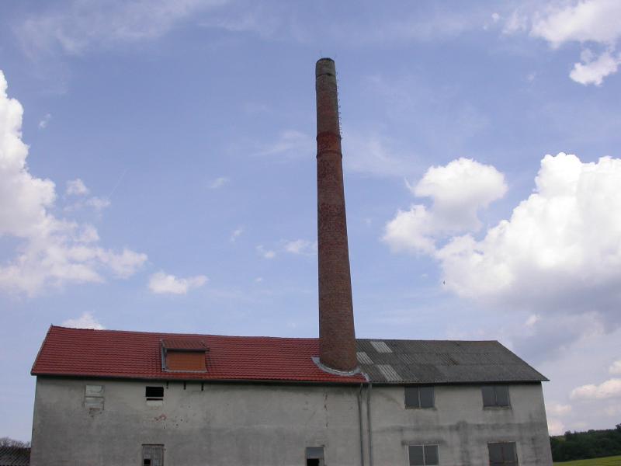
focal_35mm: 38
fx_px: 682
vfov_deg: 37.7
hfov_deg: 49.0
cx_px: 310
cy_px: 233
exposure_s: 1/894
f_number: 5.3
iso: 100
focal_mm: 7.85
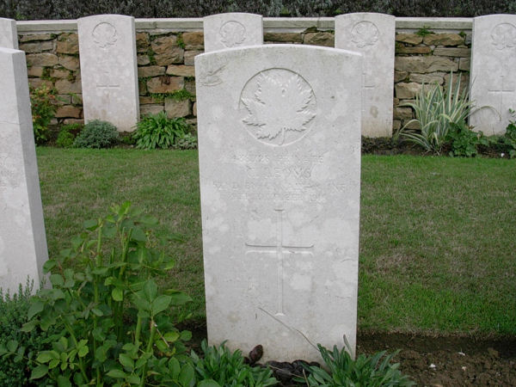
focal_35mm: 45
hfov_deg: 42.1
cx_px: 258
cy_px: 194
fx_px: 671
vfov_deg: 32.2
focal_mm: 6.7
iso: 70
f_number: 5.8
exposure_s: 1/287
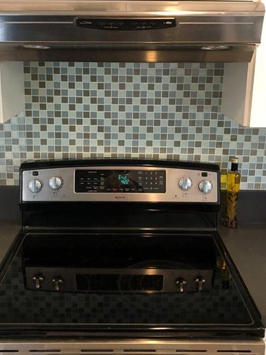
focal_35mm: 40
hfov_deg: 35.9
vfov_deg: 46.6
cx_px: 127
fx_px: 410
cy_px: 147
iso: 64
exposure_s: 1/15
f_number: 1.8
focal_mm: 3.99
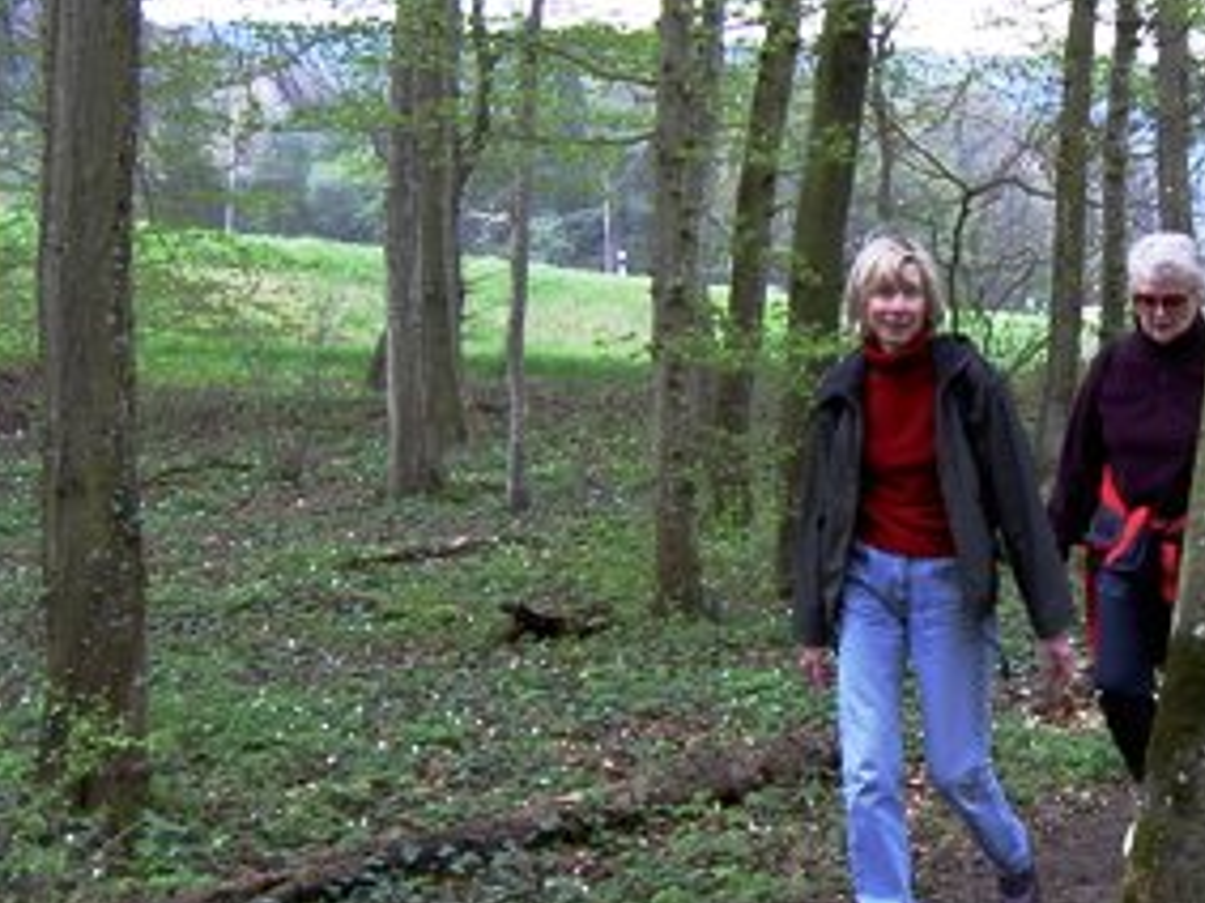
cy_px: 396
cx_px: 1205
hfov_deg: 24.2
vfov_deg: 19.1
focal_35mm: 77
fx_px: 2679
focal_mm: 5.6
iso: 50
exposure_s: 1/80
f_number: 2.8
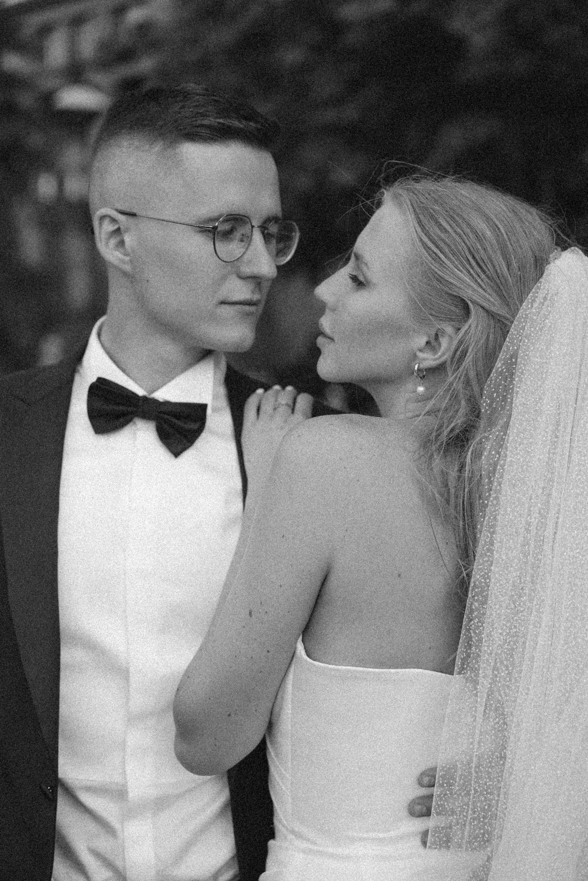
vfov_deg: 36.2
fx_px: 1347
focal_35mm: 55
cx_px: 294
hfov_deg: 24.6
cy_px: 440
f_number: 3.2
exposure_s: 1/500
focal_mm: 55
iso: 125
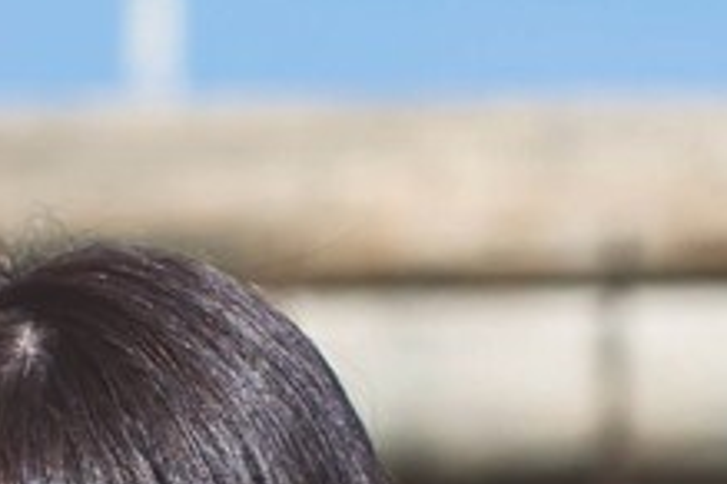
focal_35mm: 342
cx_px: -66
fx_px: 6906
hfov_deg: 6.0
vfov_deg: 4.0
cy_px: 683
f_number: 2.8
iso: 250
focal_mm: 50
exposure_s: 1/6400
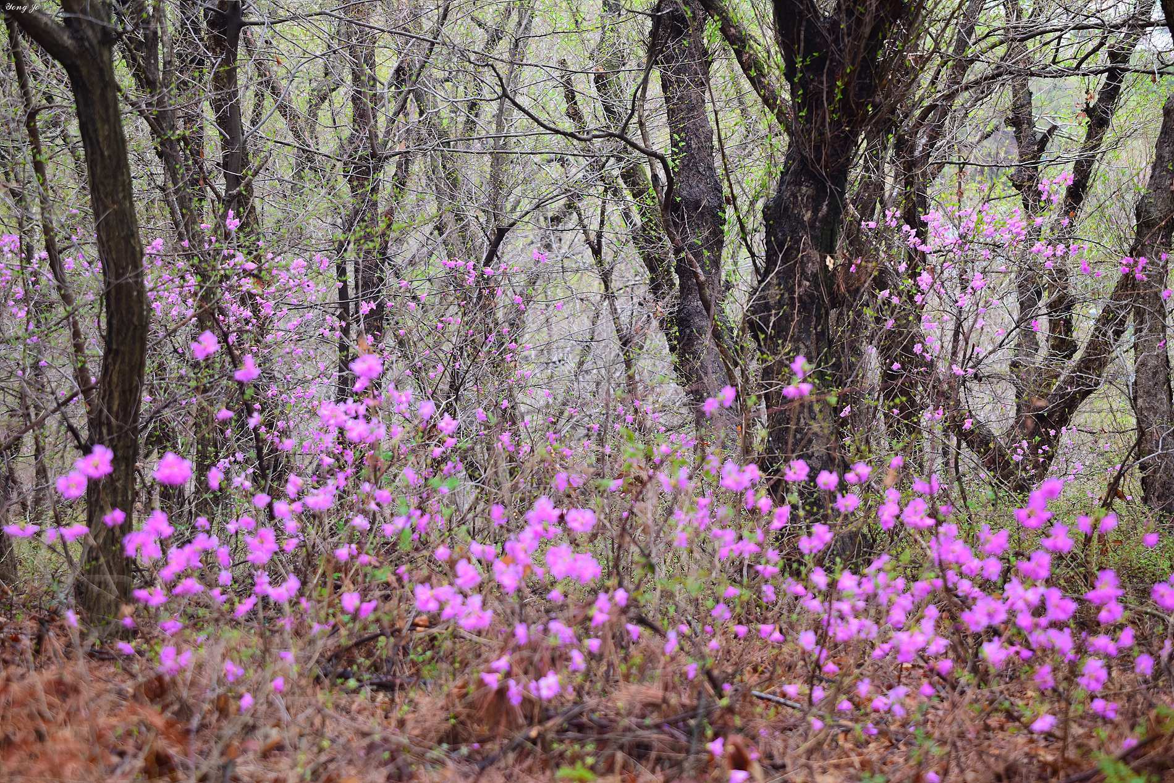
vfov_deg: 11.8
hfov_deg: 17.6
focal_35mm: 116
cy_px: 392
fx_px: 3784
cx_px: 587
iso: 500
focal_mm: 116
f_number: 6.3
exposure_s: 1/100
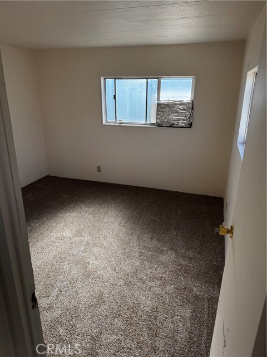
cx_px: 134
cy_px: 178
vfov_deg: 71.6
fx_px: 247
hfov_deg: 56.8
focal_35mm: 24
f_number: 1.78
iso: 80
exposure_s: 1/802
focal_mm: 6.76
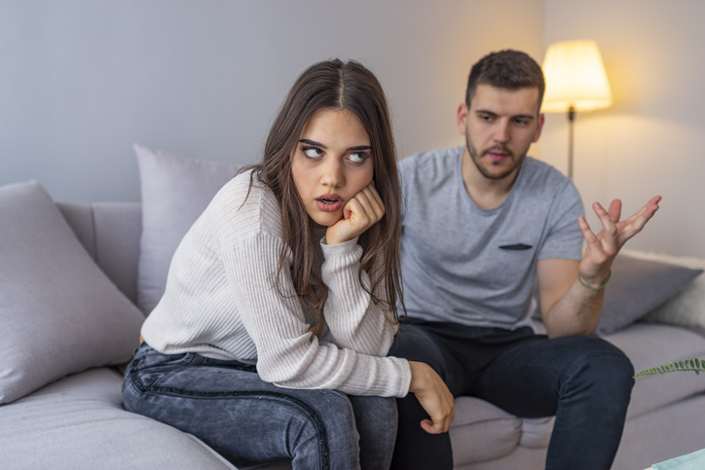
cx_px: 352
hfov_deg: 54.4
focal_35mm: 35
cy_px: 235
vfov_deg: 37.9
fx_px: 686
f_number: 2.5
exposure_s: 1/125
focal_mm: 35
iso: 160
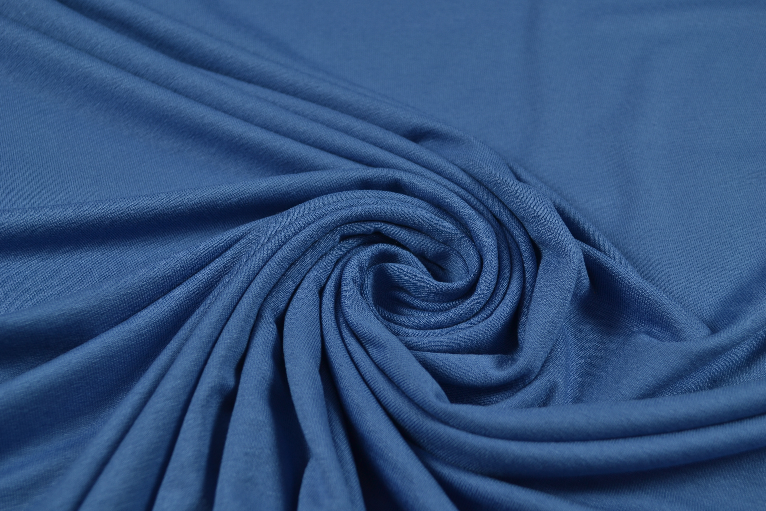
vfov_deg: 30.8
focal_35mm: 44
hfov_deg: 45.0
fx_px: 926
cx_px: 383
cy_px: 256
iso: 100
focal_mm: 29
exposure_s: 1/40
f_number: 6.3
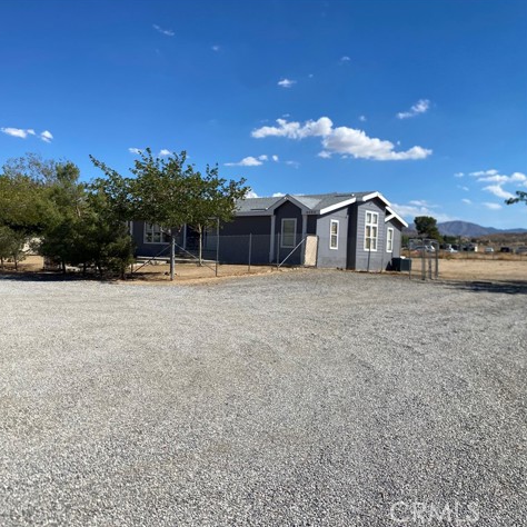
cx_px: 178
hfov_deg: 51.6
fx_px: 534
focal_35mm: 31
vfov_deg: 52.5
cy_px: 261
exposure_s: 1/4274
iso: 32
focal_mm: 4.25
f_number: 1.8
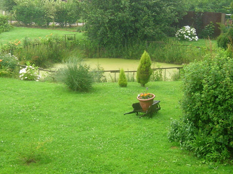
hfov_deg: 31.5
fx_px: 411
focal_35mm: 61
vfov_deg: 23.9
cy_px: 56
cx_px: 87
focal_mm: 5.7
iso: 50
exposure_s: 1/35.3
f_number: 2.9
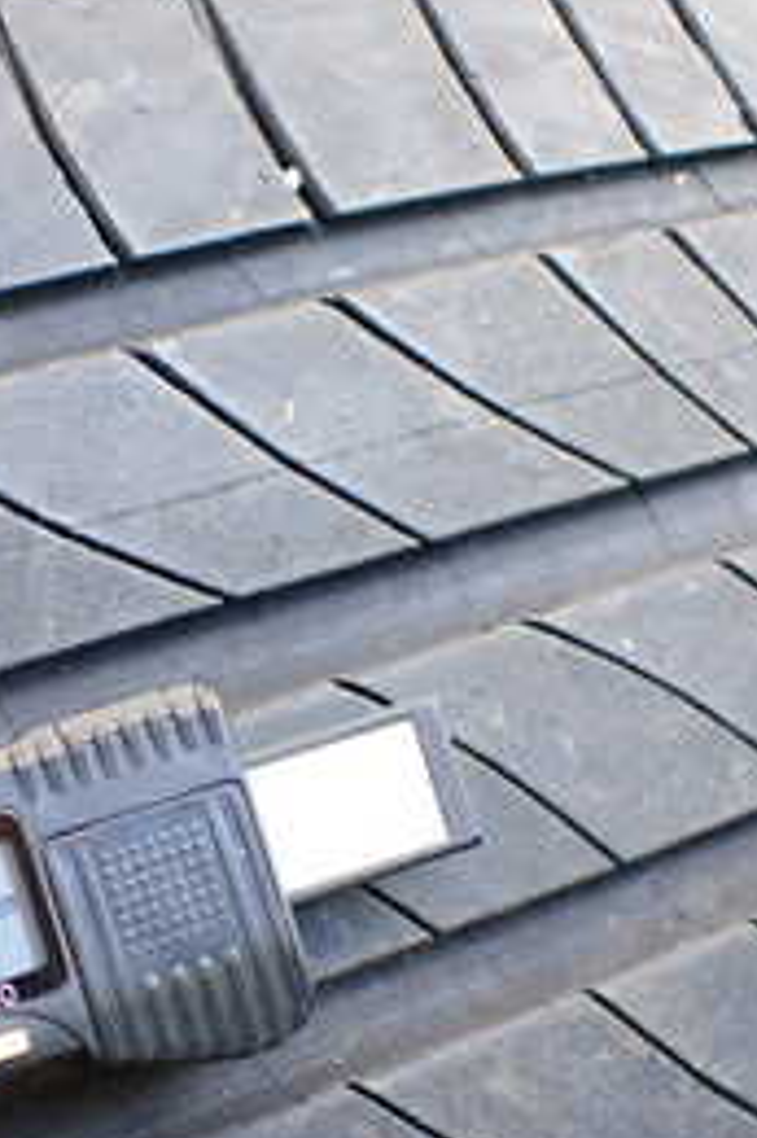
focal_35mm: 72
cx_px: 136
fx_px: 2274
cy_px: 748
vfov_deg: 27.9
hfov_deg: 18.7
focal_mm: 5.4
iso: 400
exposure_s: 1/125
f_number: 2.3
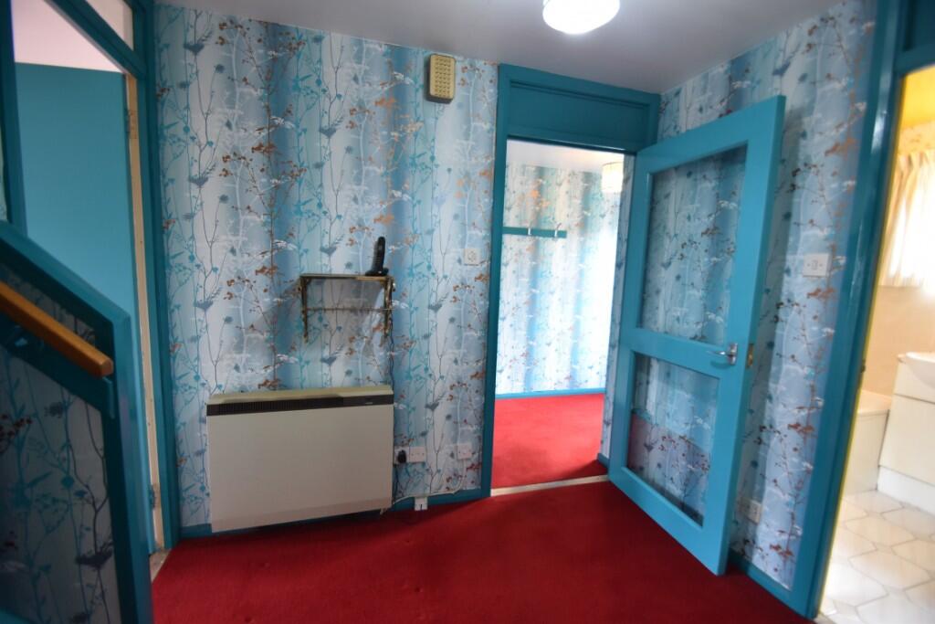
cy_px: 312
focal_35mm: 15
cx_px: 468
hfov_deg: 100.4
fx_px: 390
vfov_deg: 77.3
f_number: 4.5
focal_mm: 10
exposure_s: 1/15
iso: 500
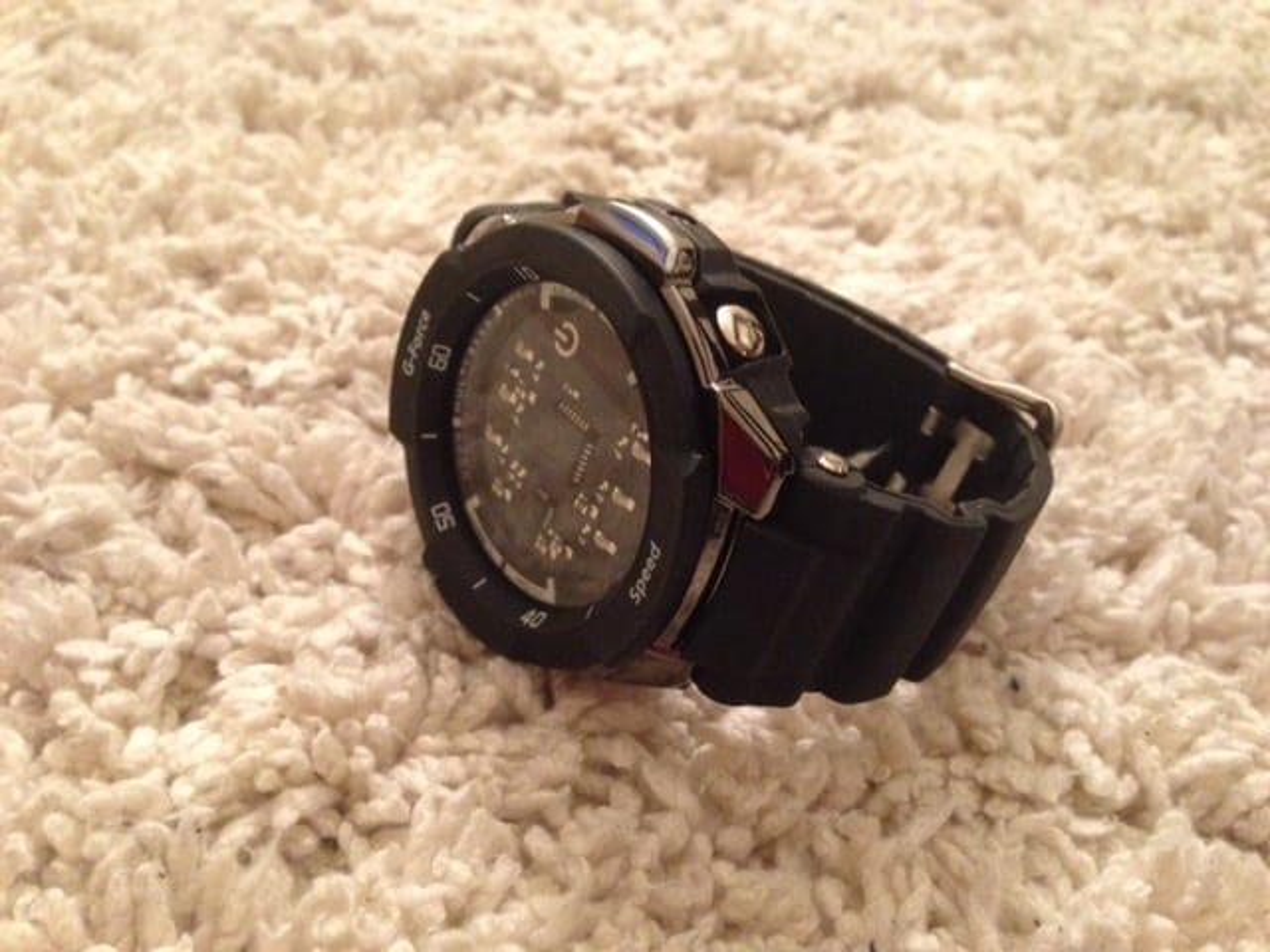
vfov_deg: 42.9
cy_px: 476
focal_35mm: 33
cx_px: 635
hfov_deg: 55.4
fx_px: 1211
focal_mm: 4.12
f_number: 2.4
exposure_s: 1/15
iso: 500
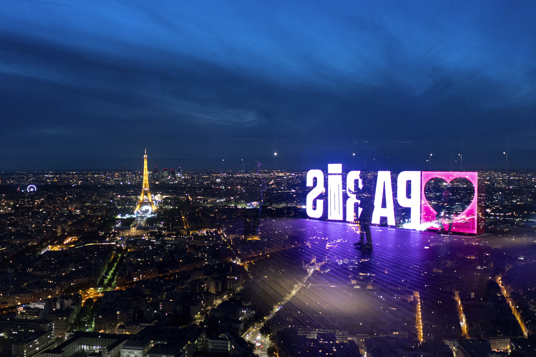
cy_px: 182
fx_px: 536
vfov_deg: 36.9
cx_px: 267
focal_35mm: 36
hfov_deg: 53.1
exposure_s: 1/60
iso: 2500
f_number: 1.4
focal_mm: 35
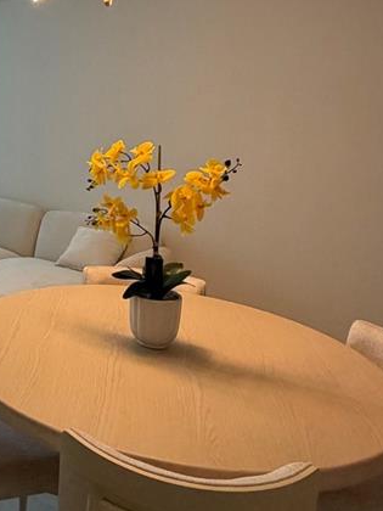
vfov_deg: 45.6
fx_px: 590
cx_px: -16
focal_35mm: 40
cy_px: 144
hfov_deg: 32.5
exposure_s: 1/120
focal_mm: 2.22
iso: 320
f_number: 2.2
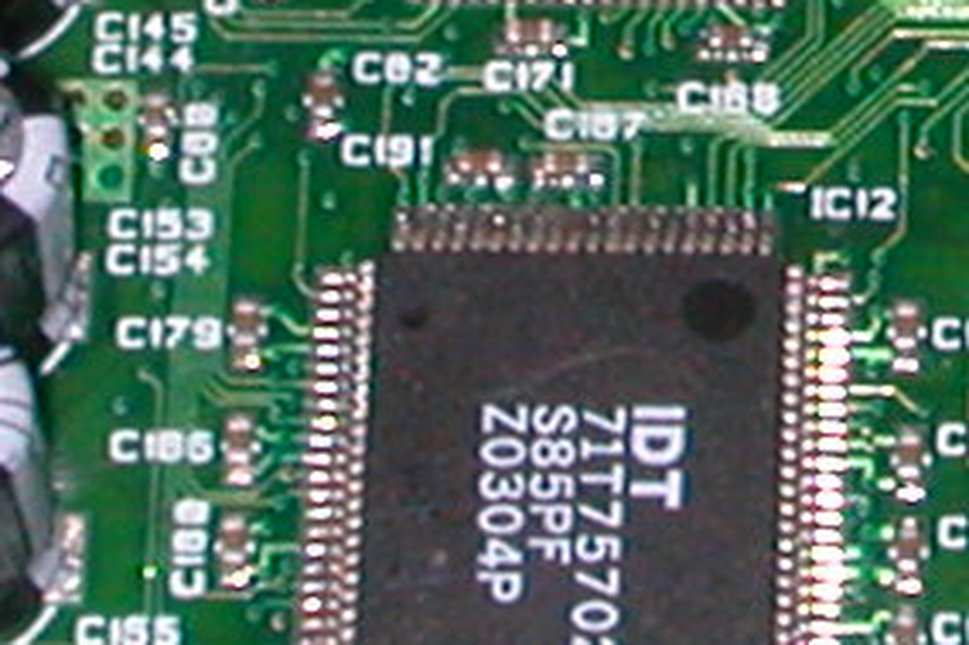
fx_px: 10087
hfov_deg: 5.5
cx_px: 1242
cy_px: -126
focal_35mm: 375
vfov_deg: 3.7
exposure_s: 1/59.9
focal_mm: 9.7
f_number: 5.9
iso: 100
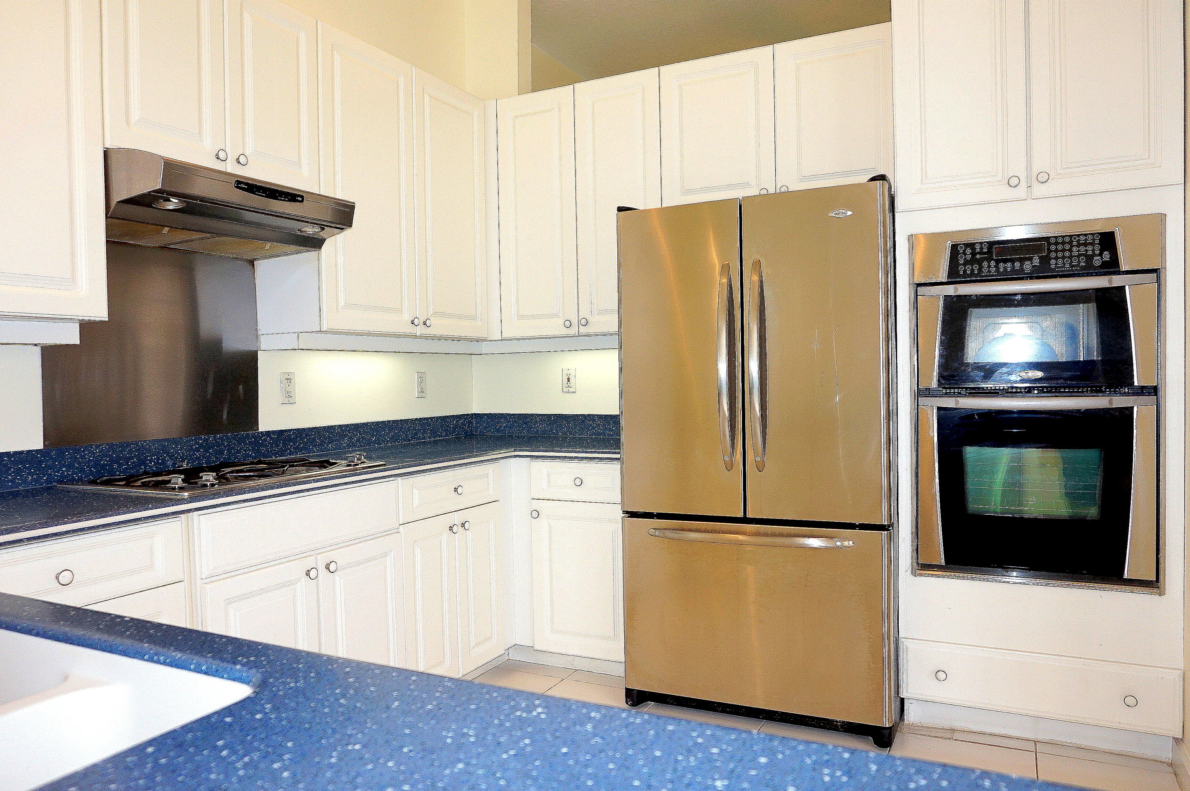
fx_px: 826
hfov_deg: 71.5
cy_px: 403
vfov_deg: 51.2
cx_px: 582
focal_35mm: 25
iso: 200
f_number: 4
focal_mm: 16
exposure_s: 1/160
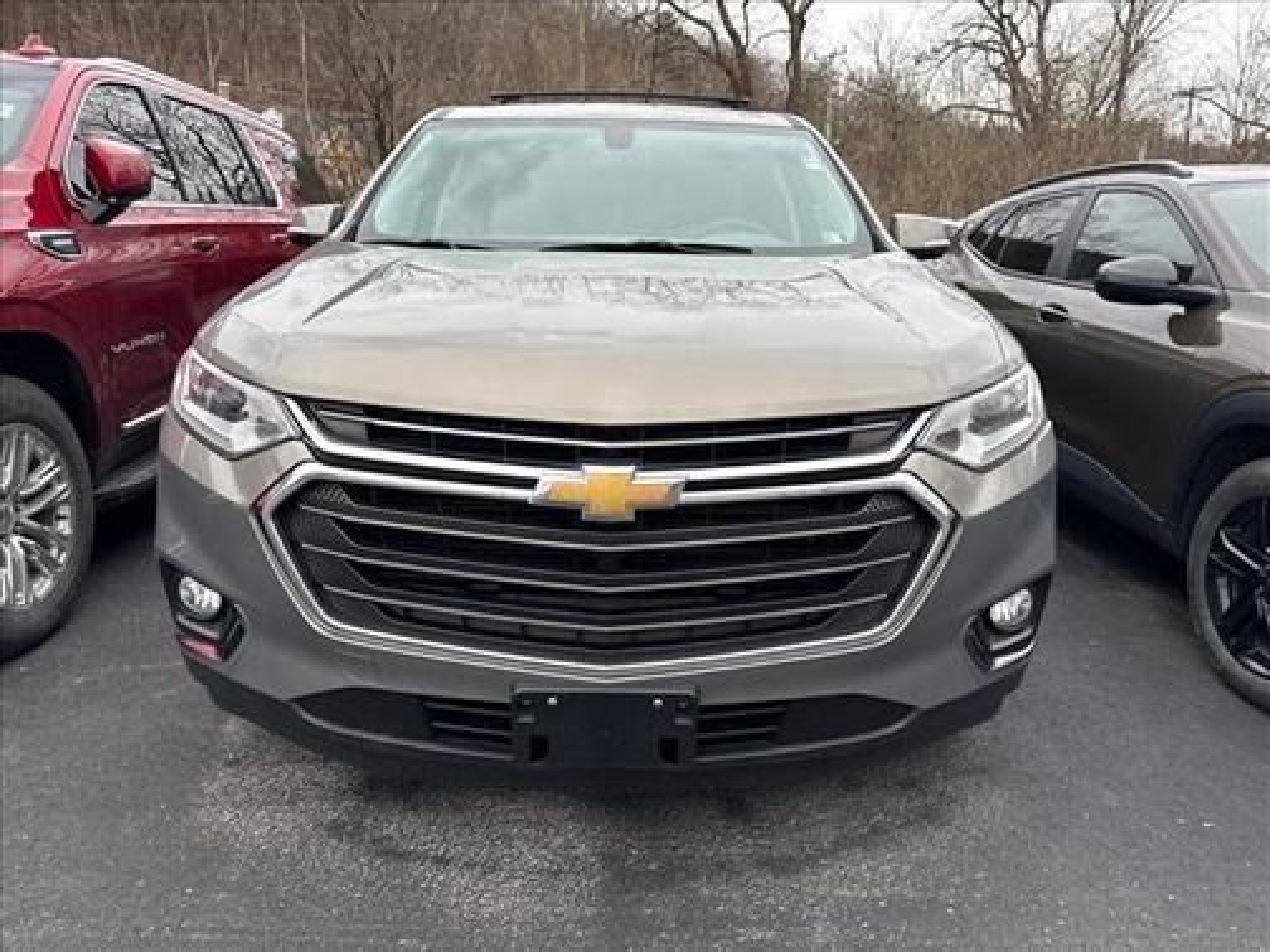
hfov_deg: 71.6
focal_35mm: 24
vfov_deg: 56.8
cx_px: 635
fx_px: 881
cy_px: 476
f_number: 1.78
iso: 80
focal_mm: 6.76
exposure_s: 1/1075
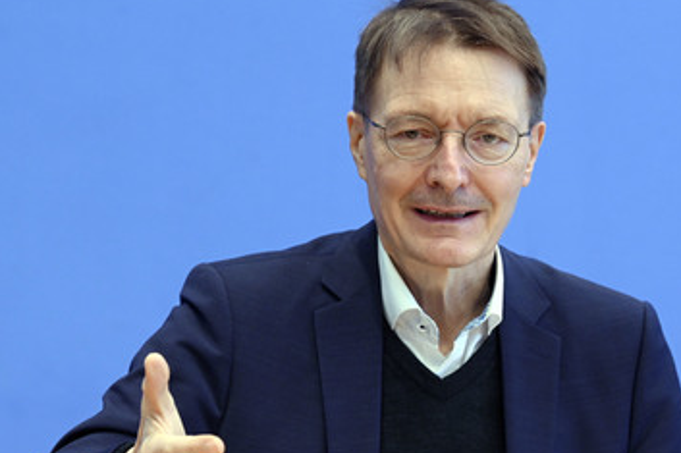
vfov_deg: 10.2
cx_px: 418
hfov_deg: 15.3
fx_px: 2534
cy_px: 245
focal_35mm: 134
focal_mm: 105
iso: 3200
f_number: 5.6
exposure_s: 1/400
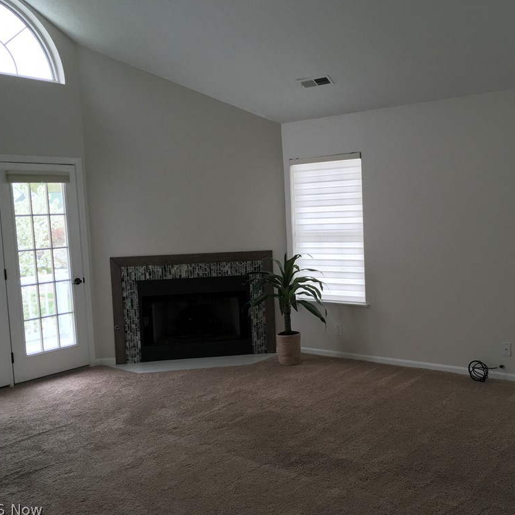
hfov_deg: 46.8
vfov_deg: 47.2
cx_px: 323
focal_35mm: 35
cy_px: 258
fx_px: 589
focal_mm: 4.15
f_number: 2.2
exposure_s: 1/120
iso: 40
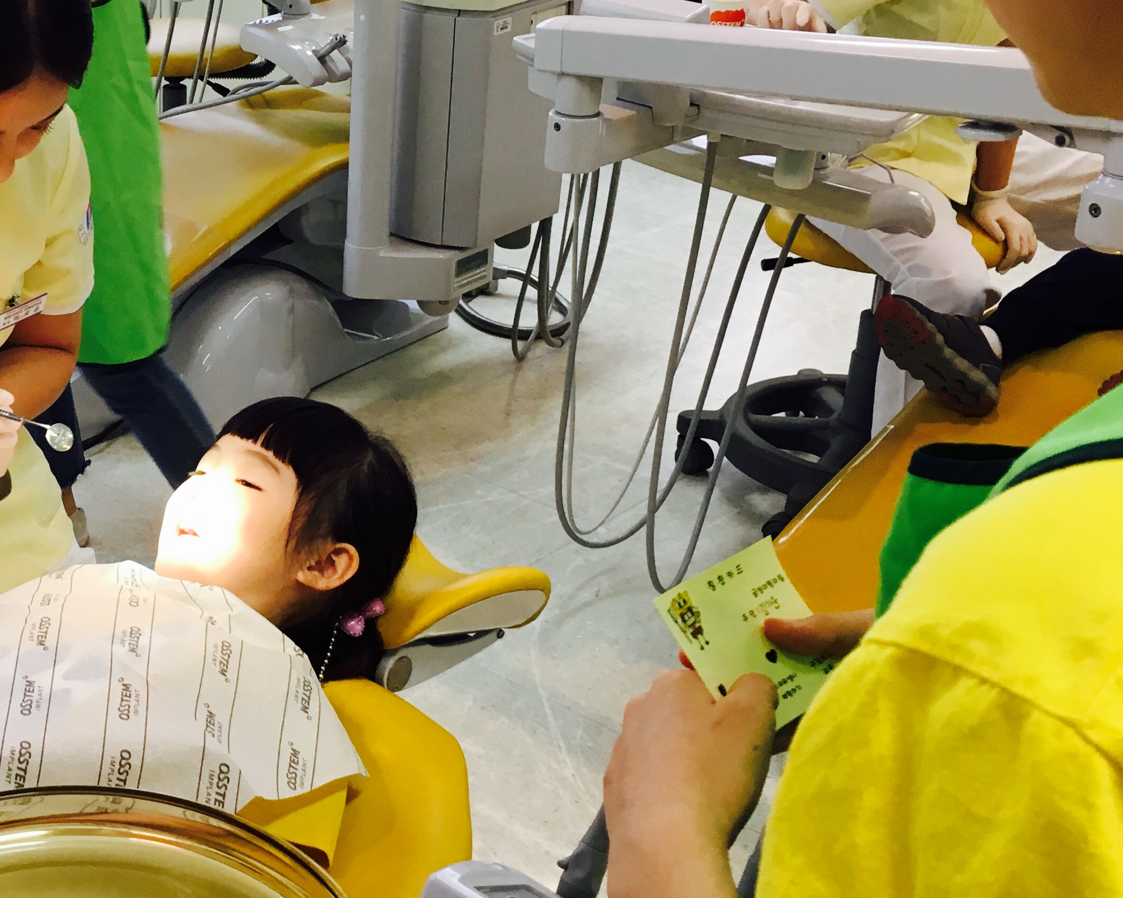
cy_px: 404
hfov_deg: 32.8
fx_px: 1795
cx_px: 88
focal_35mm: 54
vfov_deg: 28.1
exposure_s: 1/30
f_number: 2.2
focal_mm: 4.15
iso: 32
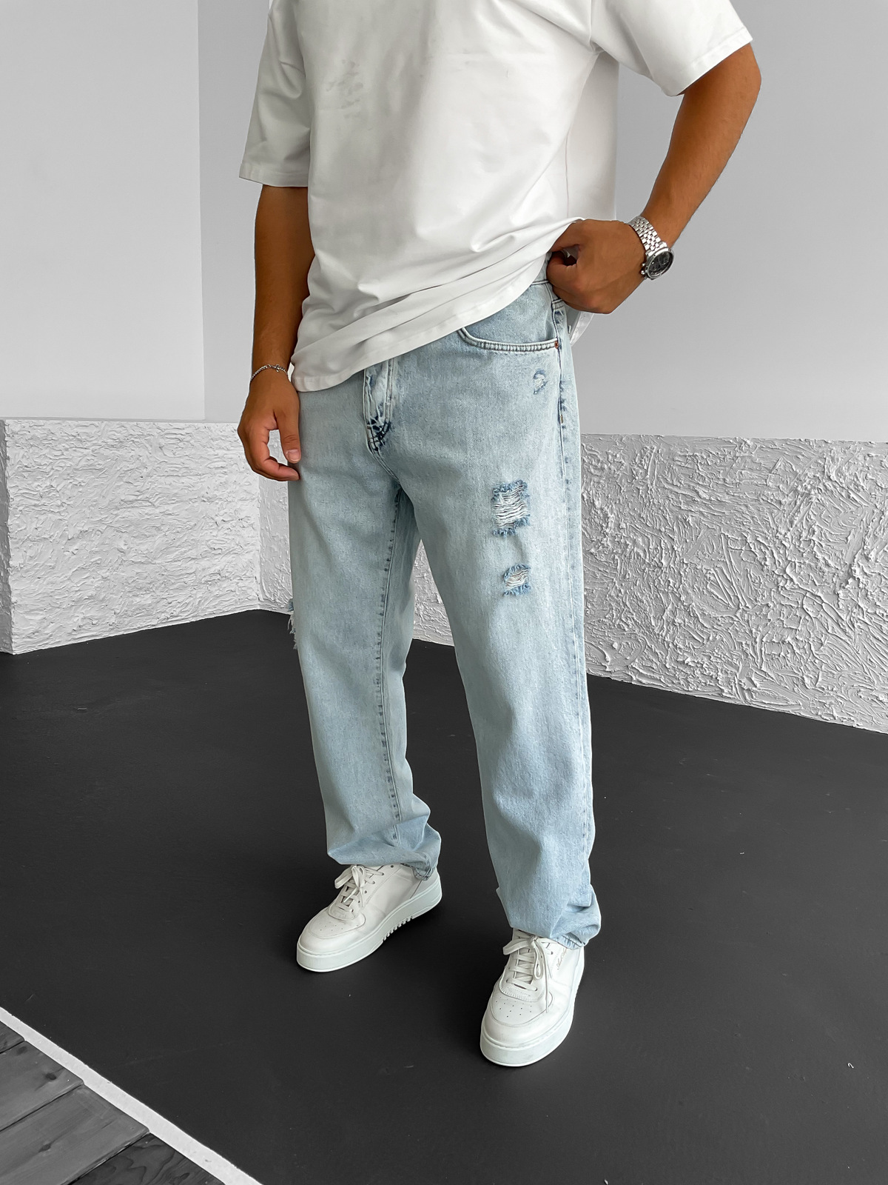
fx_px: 992
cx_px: 444
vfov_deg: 61.7
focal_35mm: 29
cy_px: 592
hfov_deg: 48.2
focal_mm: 3
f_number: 1.8
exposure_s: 1/120
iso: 25
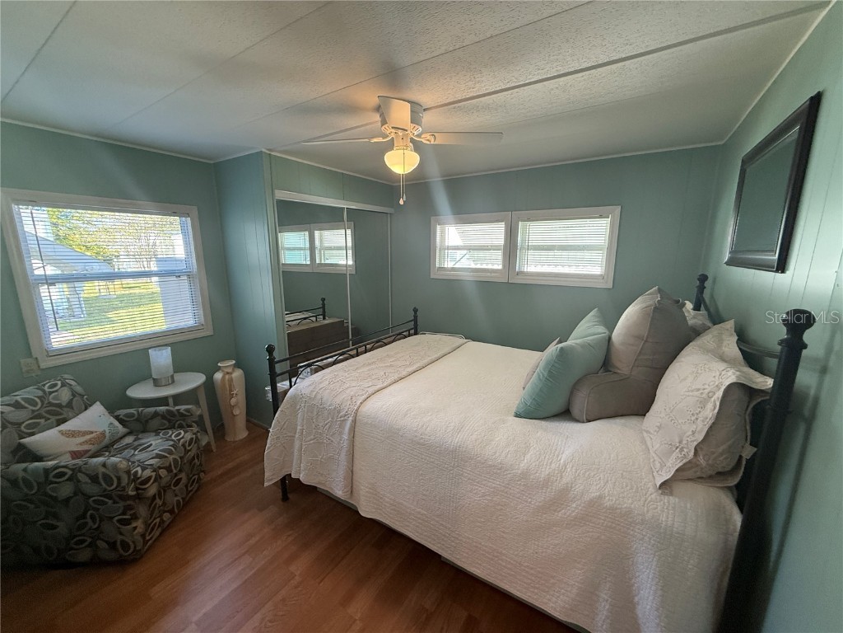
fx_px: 341
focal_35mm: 14
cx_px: 422
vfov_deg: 85.7
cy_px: 316
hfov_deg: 102.1
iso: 250
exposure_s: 1/120
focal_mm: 2.22
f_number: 2.2
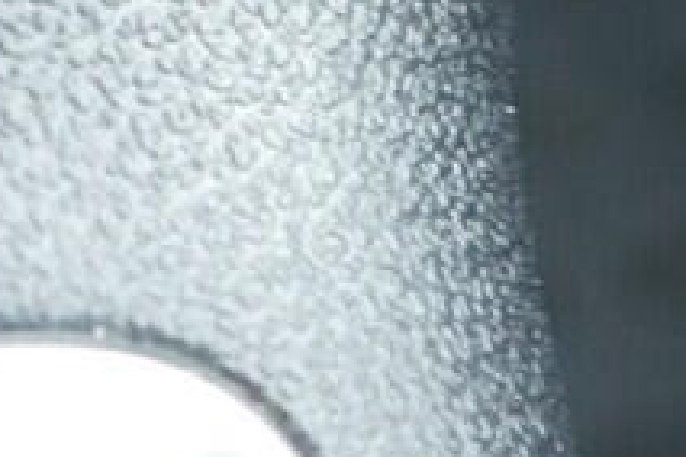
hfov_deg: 7.9
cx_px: -873
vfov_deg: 5.3
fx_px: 4630
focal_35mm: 243
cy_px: -991
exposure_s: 1/40
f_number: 2.8
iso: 1000
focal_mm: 24
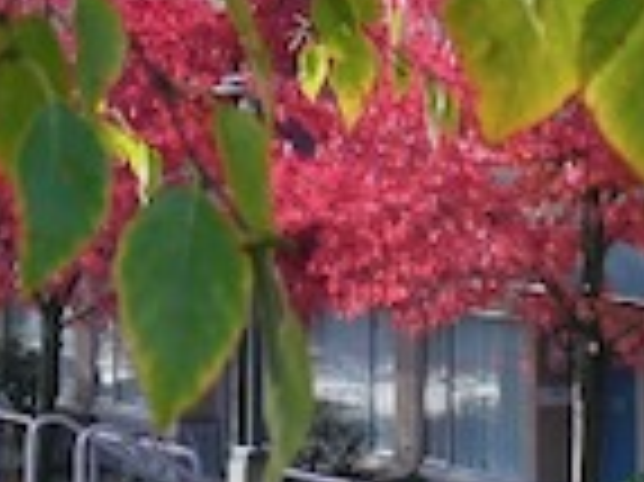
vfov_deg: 5.7
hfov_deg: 7.7
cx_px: 338
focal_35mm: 259
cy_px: -176
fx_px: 4814
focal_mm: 9.6
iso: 100
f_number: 4
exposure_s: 1/160
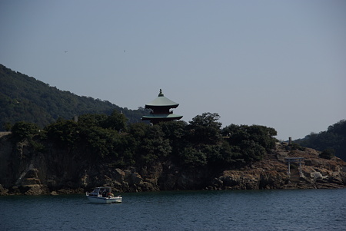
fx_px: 1010
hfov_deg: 19.4
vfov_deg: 13.1
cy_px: 116
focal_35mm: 105
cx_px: 173
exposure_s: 1/1600
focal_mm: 70
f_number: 4.5
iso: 100
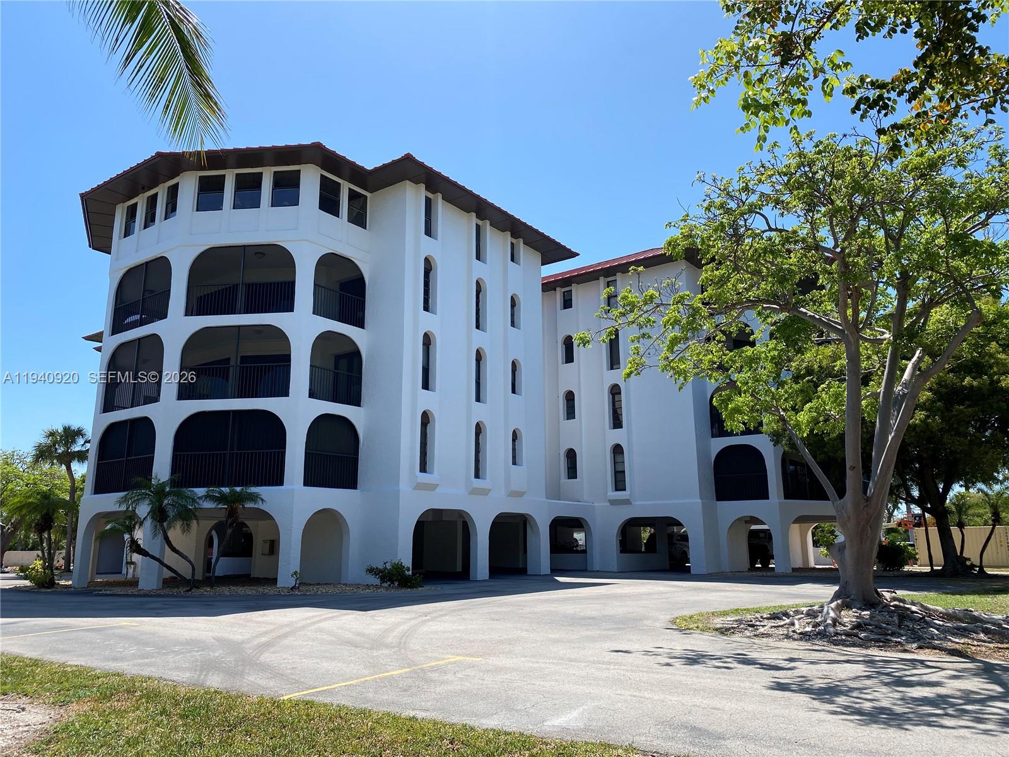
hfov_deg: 67.3
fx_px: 758
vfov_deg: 53.1
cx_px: 504
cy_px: 378
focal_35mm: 26
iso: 32
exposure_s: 1/2513
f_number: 1.8
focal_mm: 4.25
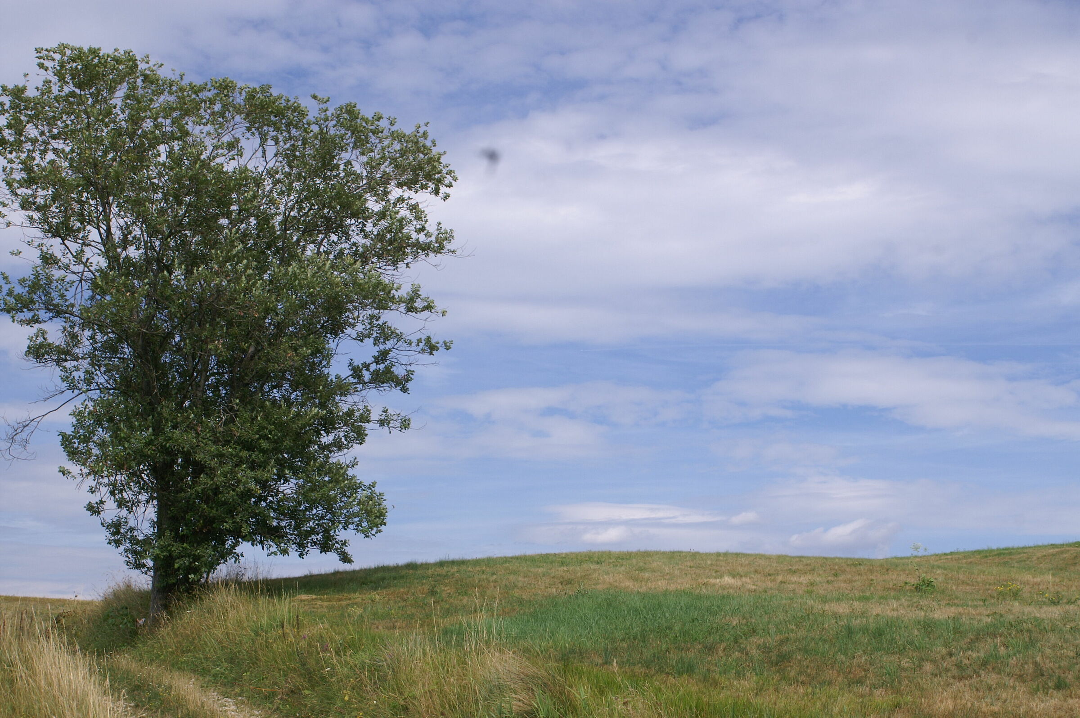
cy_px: 359
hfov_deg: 29.9
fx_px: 2023
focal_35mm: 68
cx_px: 540
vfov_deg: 20.1
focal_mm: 45
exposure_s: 1/160
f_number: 13
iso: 100
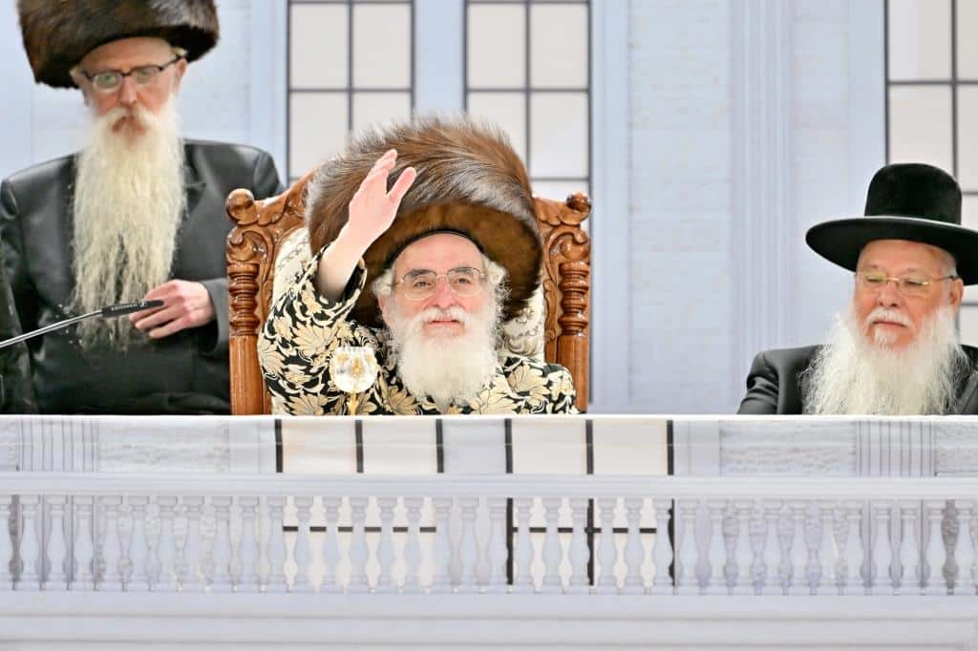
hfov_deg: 6.9
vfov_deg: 4.6
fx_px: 8147
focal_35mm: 300
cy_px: 326
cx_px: 489
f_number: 2.8
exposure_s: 1/125
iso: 400
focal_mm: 200
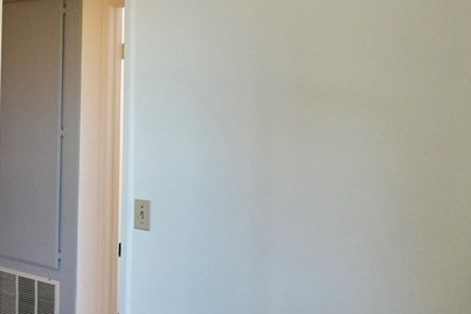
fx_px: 798
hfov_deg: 28.1
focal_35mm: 61
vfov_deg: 22.0
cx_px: -112
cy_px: 73
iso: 1000
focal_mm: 16
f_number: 4.5
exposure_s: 1/160
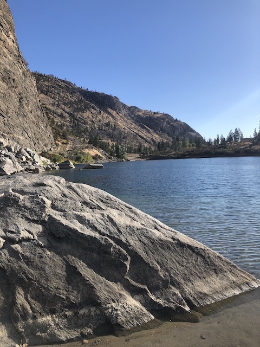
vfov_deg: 63.4
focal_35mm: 28
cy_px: 174
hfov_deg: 49.7
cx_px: 130
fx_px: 280
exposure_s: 1/1499
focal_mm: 3.99
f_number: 1.8
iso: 20
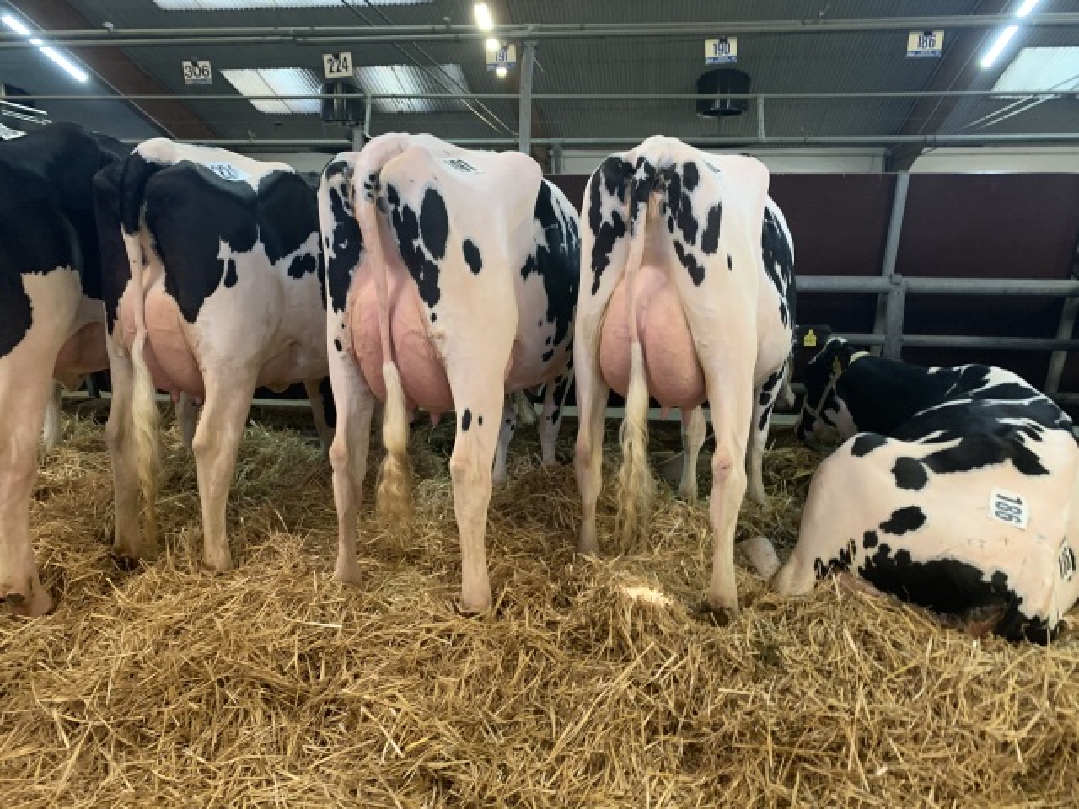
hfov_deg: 67.3
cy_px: 404
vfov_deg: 53.1
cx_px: 540
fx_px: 810
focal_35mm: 26
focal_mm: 4.25
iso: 320
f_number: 1.8
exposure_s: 1/25
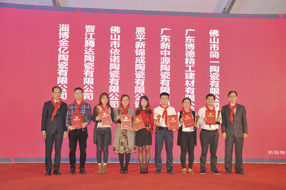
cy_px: 95
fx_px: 286
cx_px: 143
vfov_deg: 36.8
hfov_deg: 53.2
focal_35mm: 36
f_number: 4.5
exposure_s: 1/60
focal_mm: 24
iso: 500
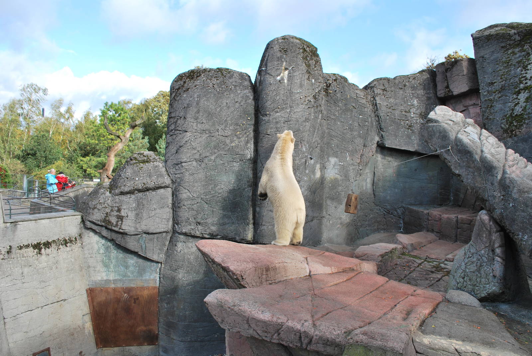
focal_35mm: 27
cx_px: 266
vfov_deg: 48.0
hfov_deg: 67.3
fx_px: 399
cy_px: 178
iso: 100
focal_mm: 18
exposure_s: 1/160
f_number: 6.3
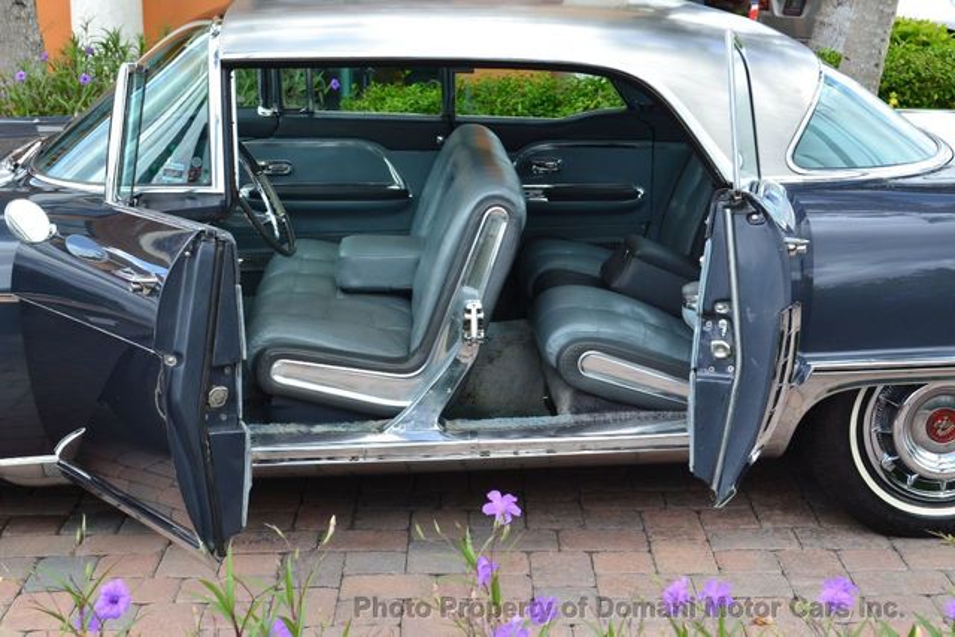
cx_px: 478
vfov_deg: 22.6
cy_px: 318
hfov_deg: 33.4
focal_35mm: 60
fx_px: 1592
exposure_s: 1/200
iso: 400
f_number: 10
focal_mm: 40
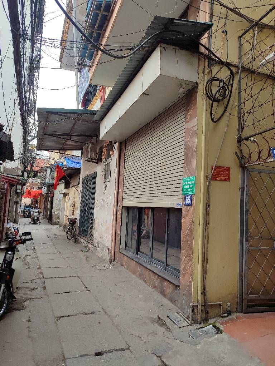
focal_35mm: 25
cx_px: 138
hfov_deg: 54.9
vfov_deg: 69.4
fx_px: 265
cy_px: 183
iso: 50
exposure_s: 1/261
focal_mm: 5.95
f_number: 1.89
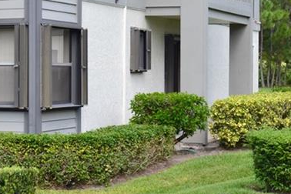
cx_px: -71
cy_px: 85
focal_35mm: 122
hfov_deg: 16.0
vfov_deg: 11.2
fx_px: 986
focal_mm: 30
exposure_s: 1/160
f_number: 9
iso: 400
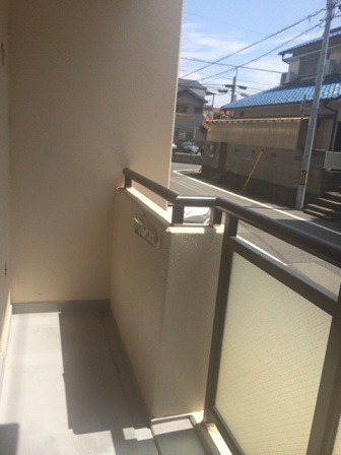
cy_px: 228
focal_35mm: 30
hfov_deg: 46.8
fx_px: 394
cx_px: 170
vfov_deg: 60.0
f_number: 2.2
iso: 40
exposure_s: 1/2283
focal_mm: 4.12
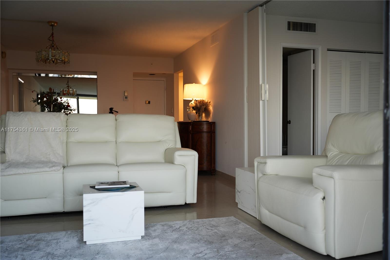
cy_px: 130
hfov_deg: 57.2
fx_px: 357
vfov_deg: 40.0
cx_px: 195
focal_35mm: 33
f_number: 2.8
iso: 125
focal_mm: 33
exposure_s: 1/15
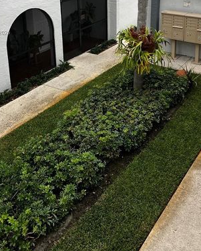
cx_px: 108
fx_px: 334
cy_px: 33
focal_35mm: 45
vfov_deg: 38.7
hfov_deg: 33.4
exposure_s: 1/621
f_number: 1.5
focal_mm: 5.7
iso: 50
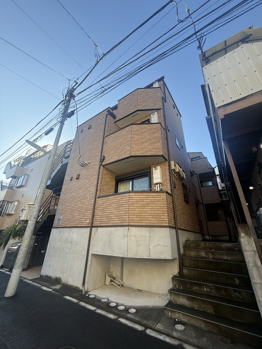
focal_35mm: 14
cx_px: 131
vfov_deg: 102.1
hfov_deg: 85.7
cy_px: 174
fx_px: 141
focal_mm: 2.22
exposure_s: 1/427
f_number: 2.2
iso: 64
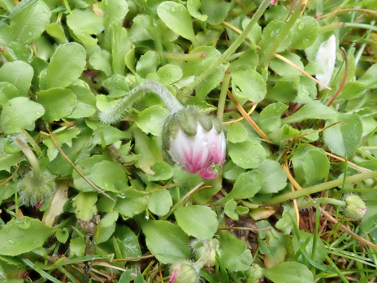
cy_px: 142
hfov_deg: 60.0
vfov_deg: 46.8
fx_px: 327
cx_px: 188
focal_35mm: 30
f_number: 3.2
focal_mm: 5.5
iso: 160
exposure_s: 1/125
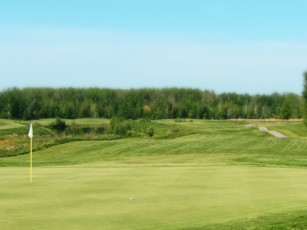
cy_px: 180
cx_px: 176
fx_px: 612
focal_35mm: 69
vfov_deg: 21.1
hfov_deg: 28.1
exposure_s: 1/800
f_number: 3.4
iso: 64
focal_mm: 6.5
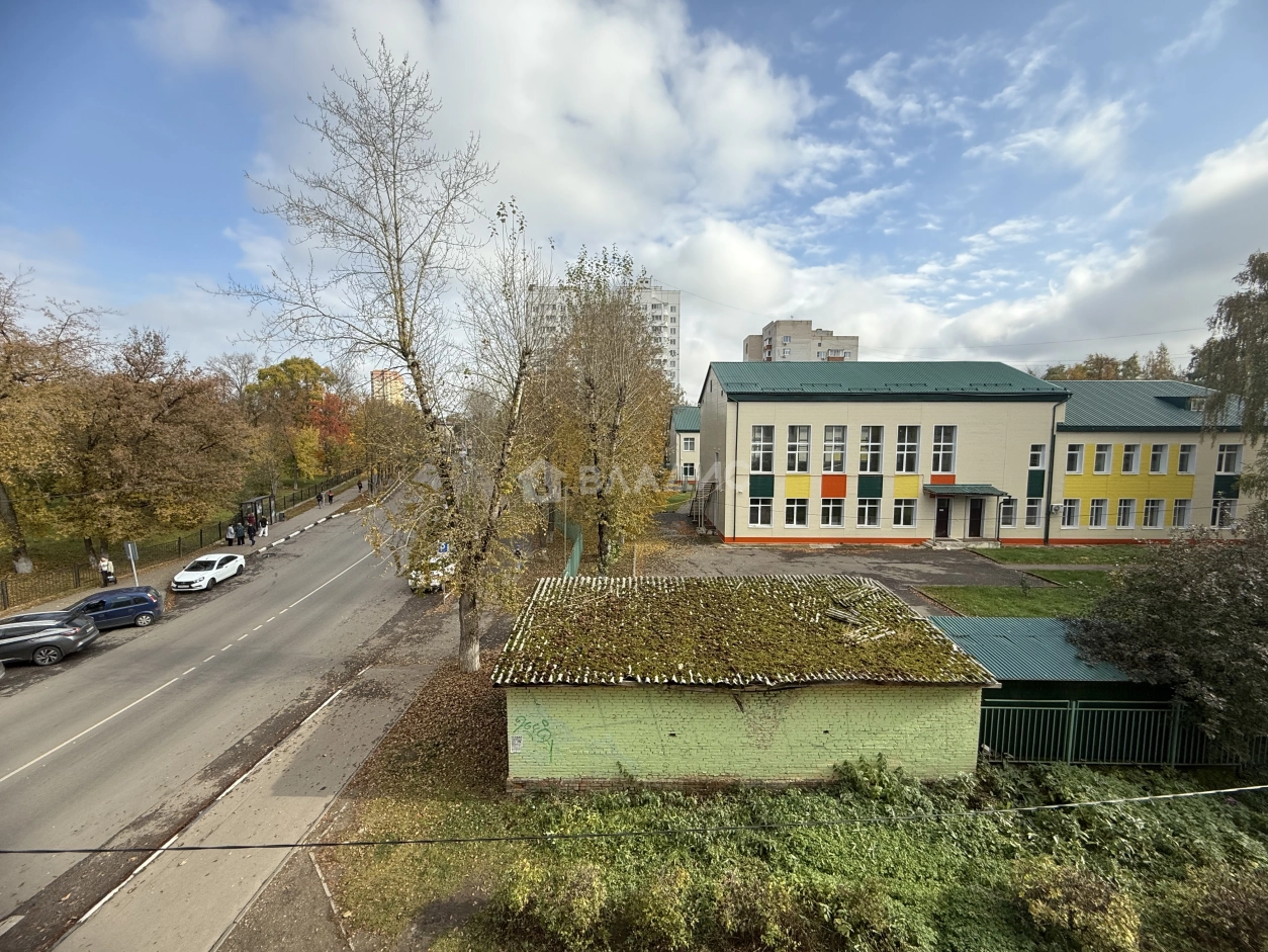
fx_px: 513
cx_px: 634
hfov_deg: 102.1
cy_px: 476
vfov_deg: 85.7
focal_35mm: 14
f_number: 2.2
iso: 50
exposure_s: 1/1050
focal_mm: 2.22
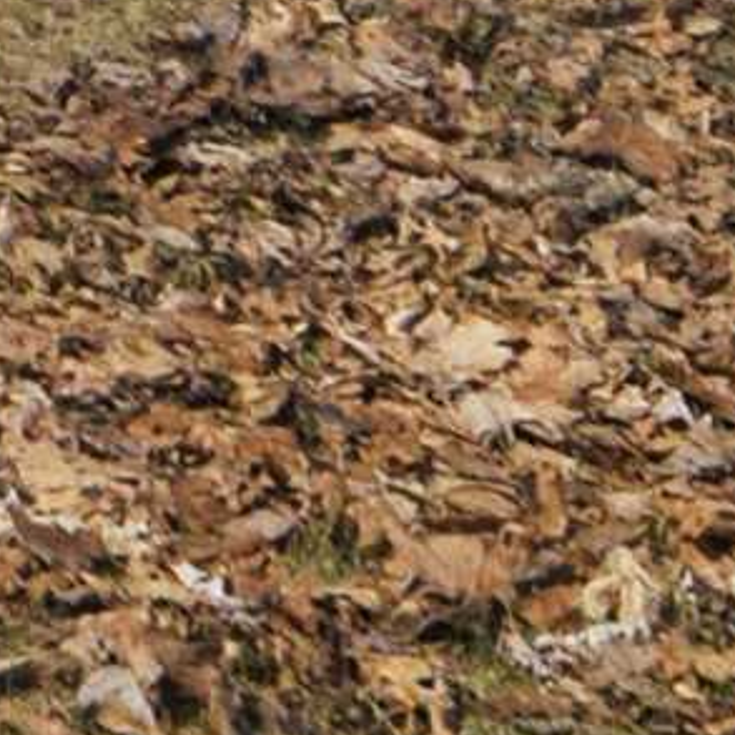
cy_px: -1372
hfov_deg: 7.9
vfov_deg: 8.6
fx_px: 4167
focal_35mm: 173
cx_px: -1836
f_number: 6.3
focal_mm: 13
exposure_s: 1/2500
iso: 400
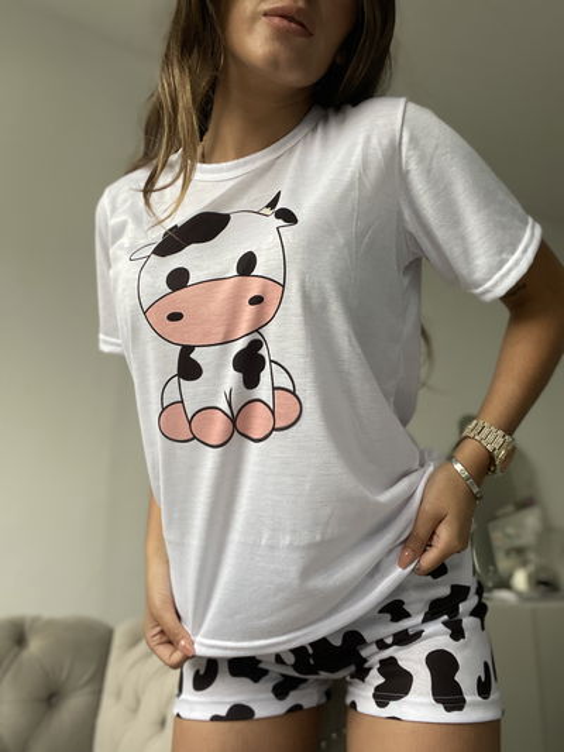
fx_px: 651
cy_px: 376
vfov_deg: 60.0
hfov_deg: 46.8
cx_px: 282
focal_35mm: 30
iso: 160
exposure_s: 1/40
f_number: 2.2
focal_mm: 2.71
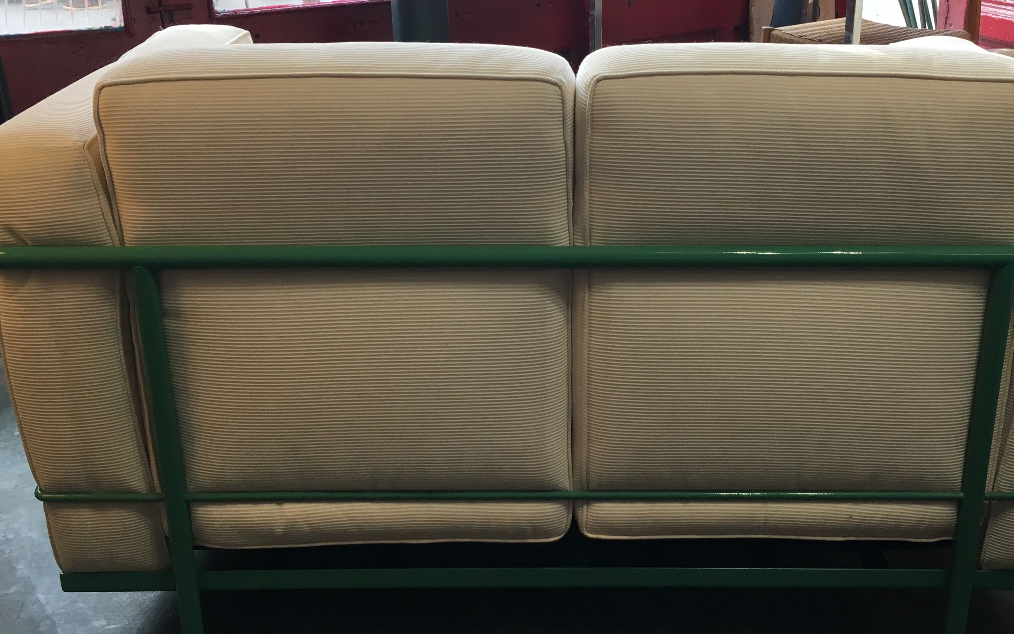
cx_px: 587
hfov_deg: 48.0
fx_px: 1133
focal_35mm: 41
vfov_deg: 31.2
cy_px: 277
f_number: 2.2
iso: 25
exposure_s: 1/33
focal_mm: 4.15
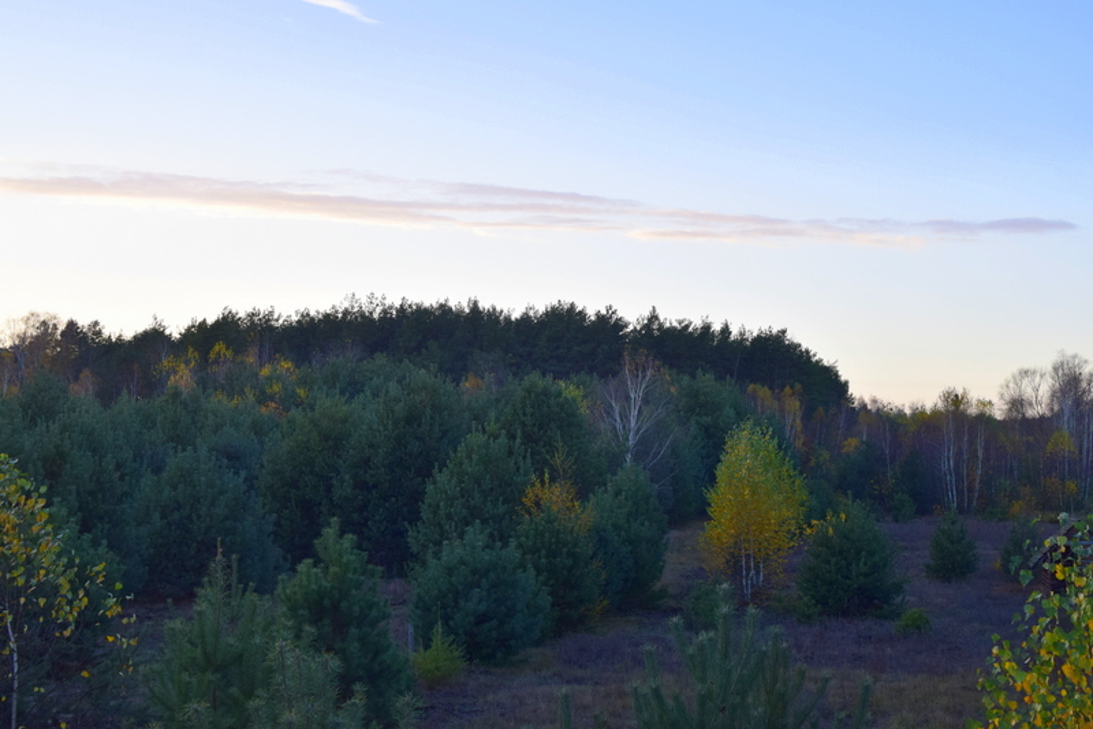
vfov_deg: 25.8
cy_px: 364
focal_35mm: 52
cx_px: 546
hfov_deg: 37.8
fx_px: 1594
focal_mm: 35
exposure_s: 1/160
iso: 400
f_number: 9
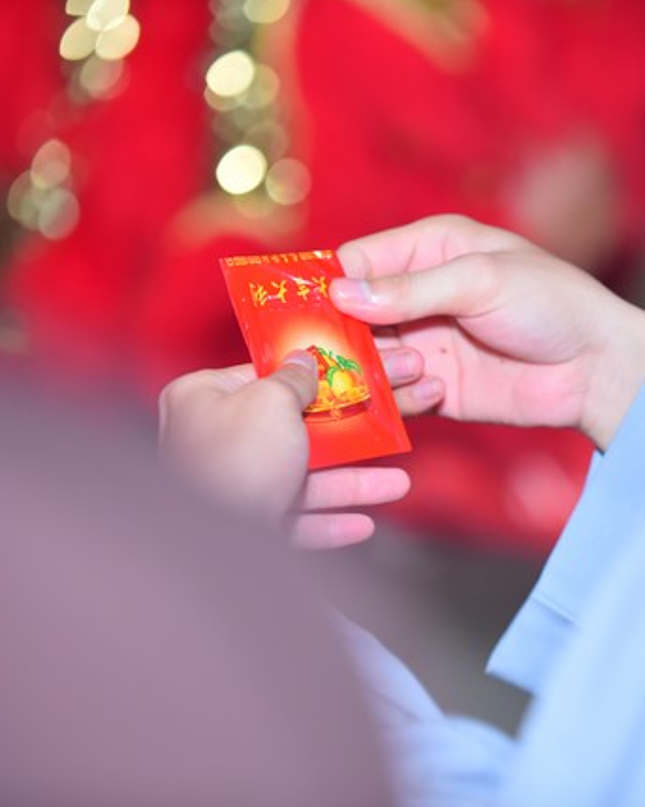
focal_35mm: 165
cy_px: 402
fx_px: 3939
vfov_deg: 11.7
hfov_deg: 9.3
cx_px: 504
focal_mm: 116
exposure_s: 1/200
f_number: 2.8
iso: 2000
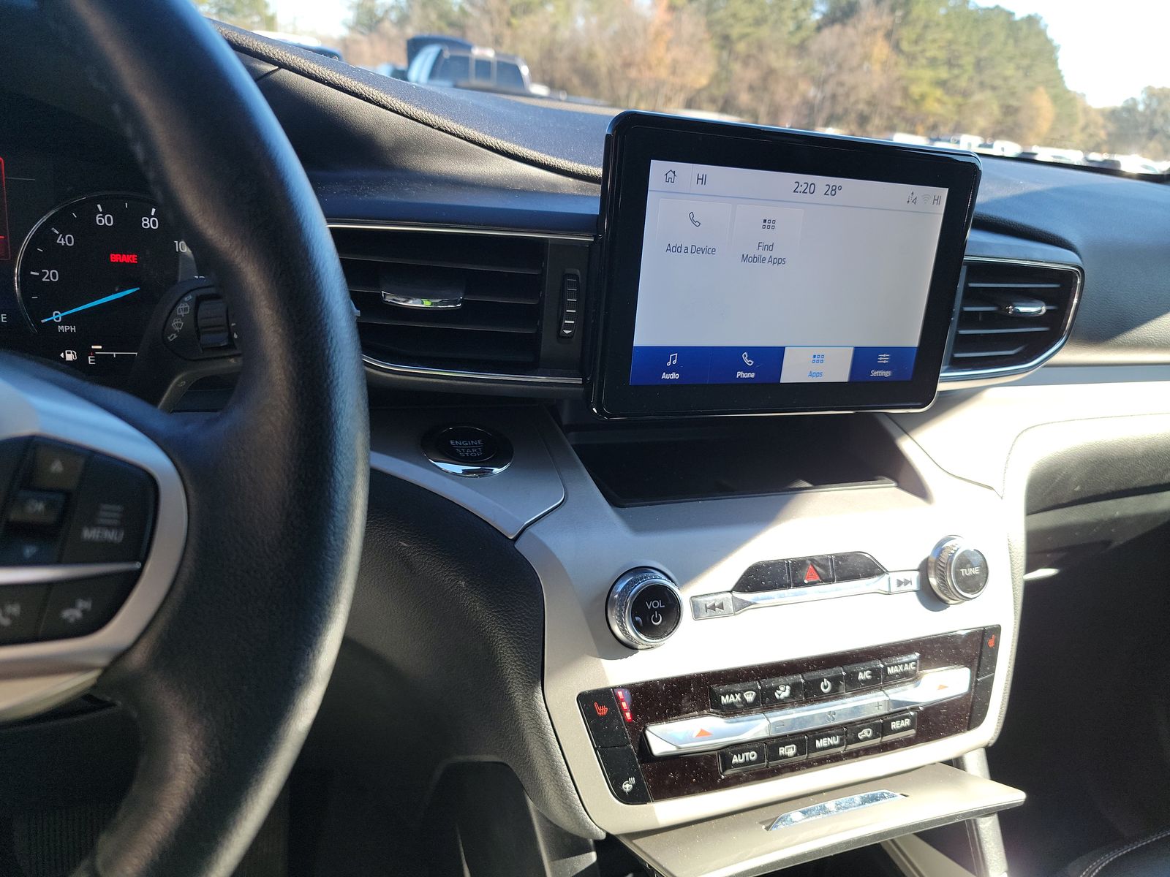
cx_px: 585
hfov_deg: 71.6
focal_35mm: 24
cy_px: 438
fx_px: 811
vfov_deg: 56.8
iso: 55
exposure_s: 1/119
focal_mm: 6.7
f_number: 1.8
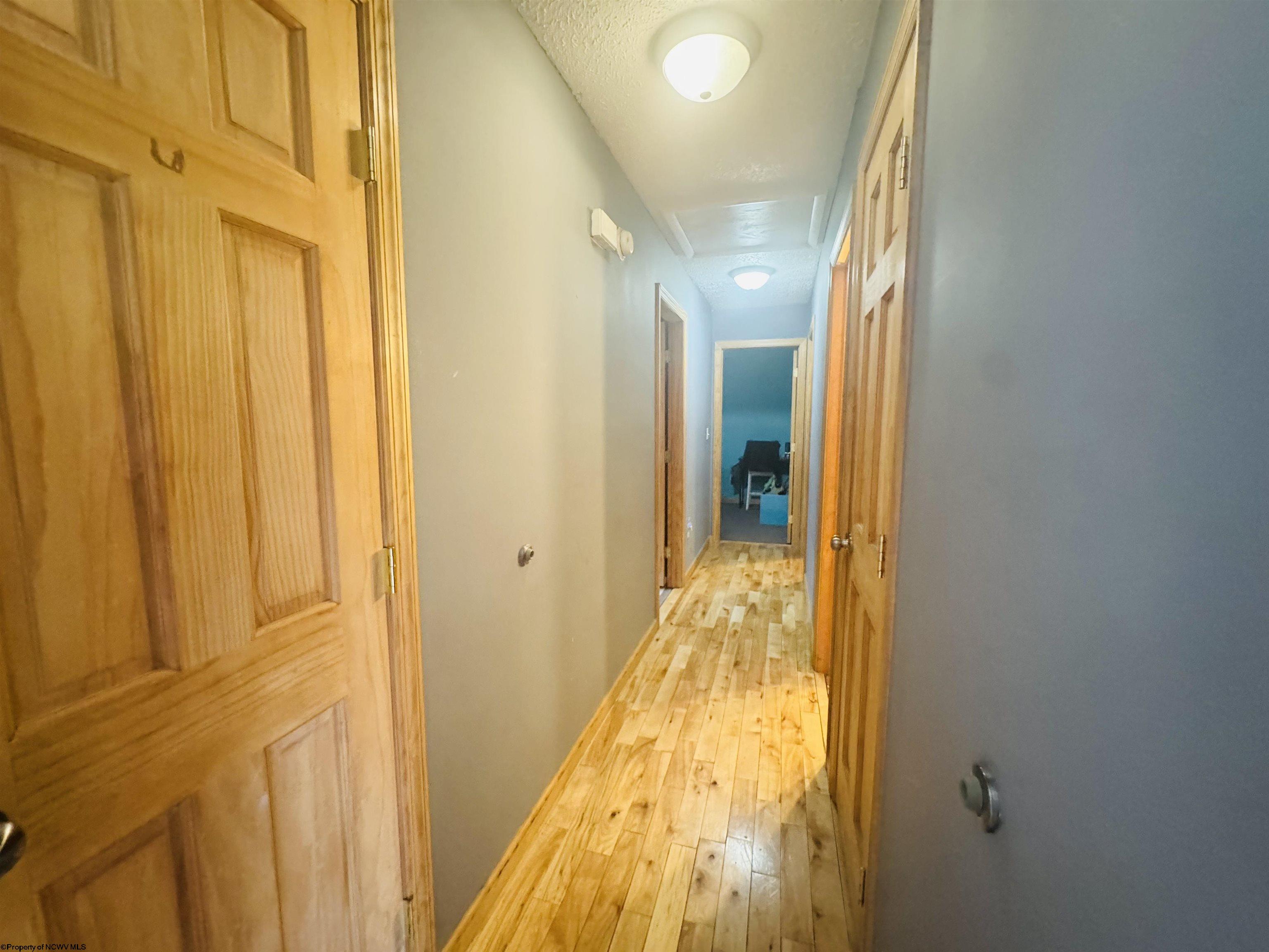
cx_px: 634
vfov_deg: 85.7
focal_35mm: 14
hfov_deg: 102.1
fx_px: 513
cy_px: 476
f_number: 2.2
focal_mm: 2.22
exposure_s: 1/60
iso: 1250
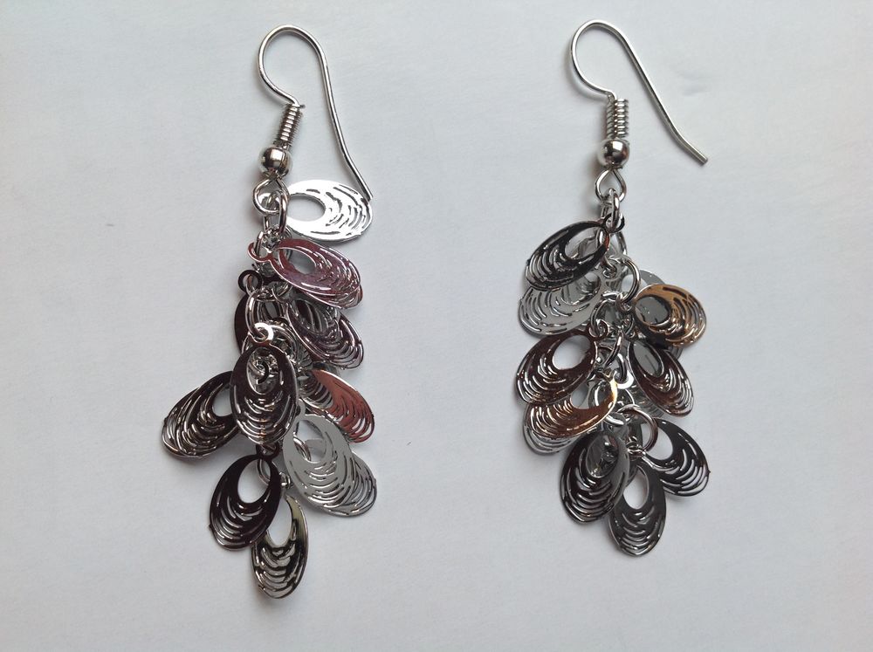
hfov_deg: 52.7
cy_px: 326
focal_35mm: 35
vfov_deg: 40.6
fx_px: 881
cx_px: 436
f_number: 2.4
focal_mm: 4.28
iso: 50
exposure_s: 1/188
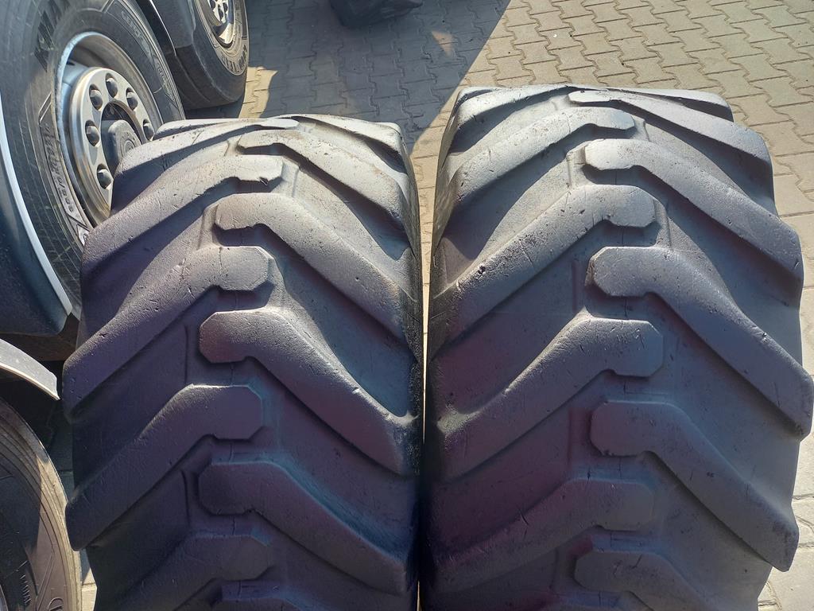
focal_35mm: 25
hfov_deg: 69.4
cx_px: 407
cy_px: 306
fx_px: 588
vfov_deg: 54.9
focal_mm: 4.65
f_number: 1.8
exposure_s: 1/192
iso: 50
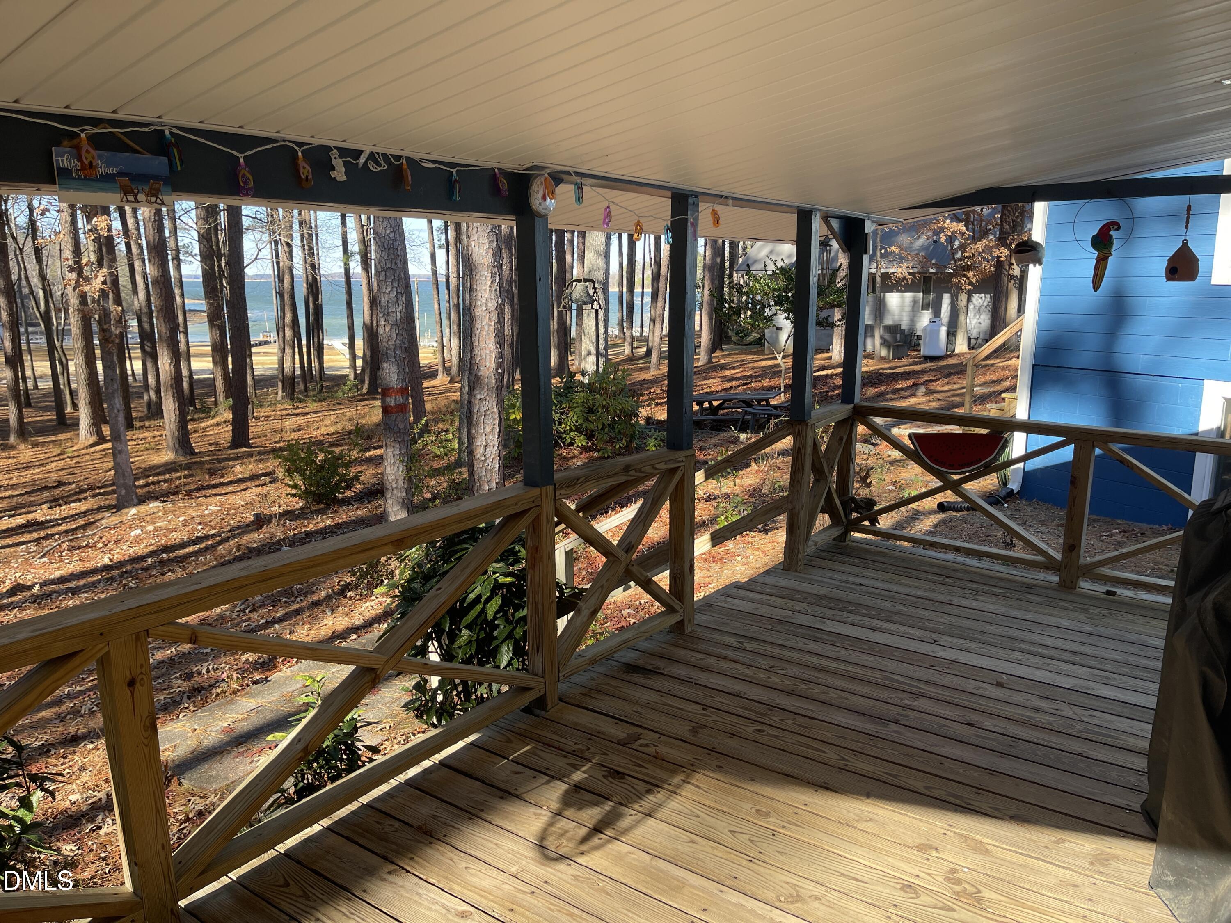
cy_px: 462
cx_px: 616
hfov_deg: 69.4
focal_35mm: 25
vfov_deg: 54.9
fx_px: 889
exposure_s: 1/363
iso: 32
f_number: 1.6
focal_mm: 5.1
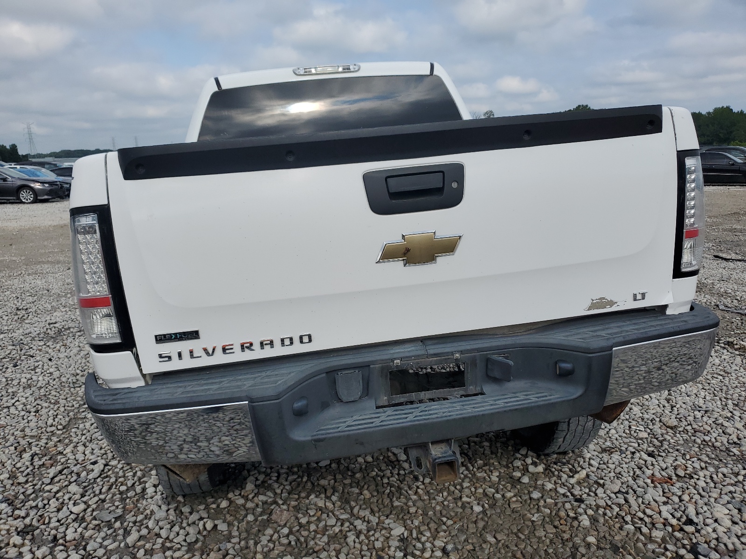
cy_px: 280
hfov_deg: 67.3
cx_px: 373
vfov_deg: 53.1
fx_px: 560
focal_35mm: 26
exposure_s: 1/5000
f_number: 1.5
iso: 50
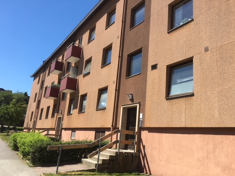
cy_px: 88
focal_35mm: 29
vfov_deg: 48.2
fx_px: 197
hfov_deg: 61.7
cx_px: 118
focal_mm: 4.15
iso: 25
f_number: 2.2
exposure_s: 1/1099
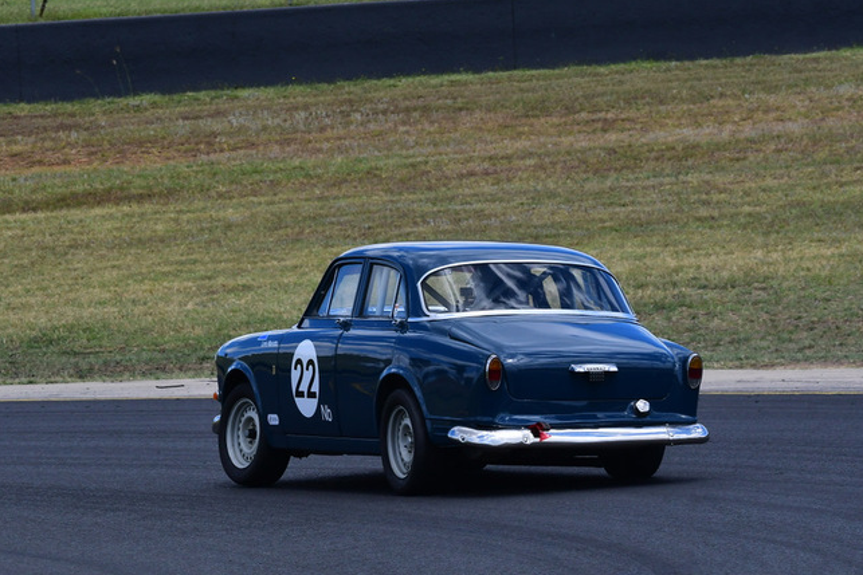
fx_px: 11628
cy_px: 257
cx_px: 468
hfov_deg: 4.3
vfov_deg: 2.8
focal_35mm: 485
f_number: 13
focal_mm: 260
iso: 640
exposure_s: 1/640
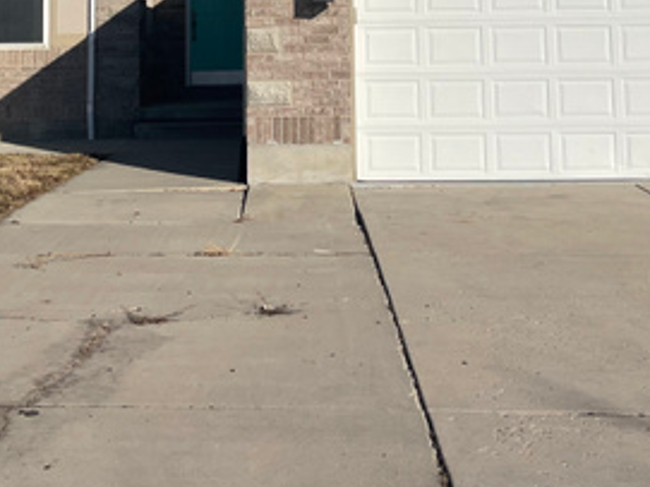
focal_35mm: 59
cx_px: 314
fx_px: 1107
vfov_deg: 23.2
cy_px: -55
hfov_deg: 32.7
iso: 32
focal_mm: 5.1
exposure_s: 1/8547
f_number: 1.6
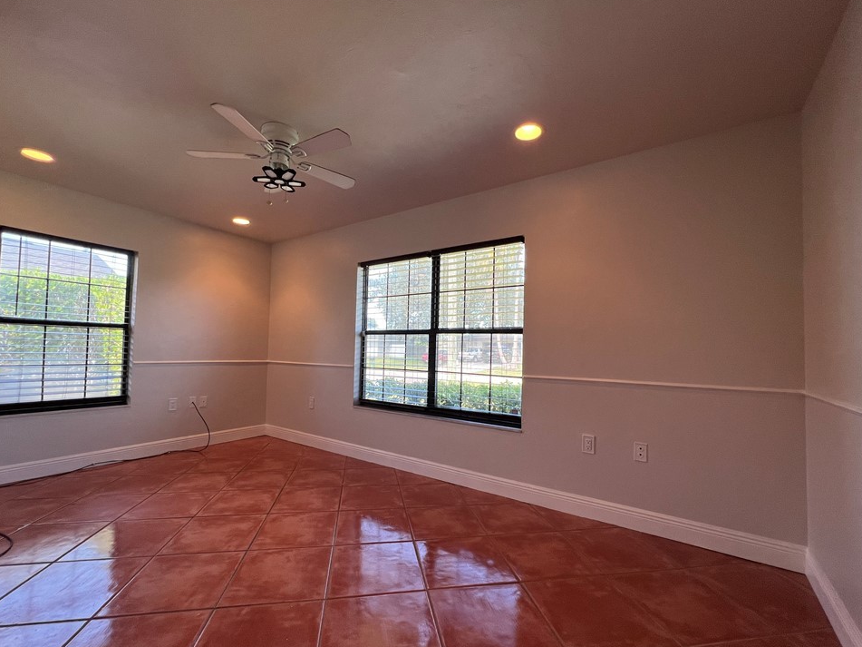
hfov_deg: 102.1
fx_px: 349
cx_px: 426
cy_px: 335
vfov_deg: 85.6
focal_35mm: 14
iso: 80
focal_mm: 1.57
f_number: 1.8
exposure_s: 1/120
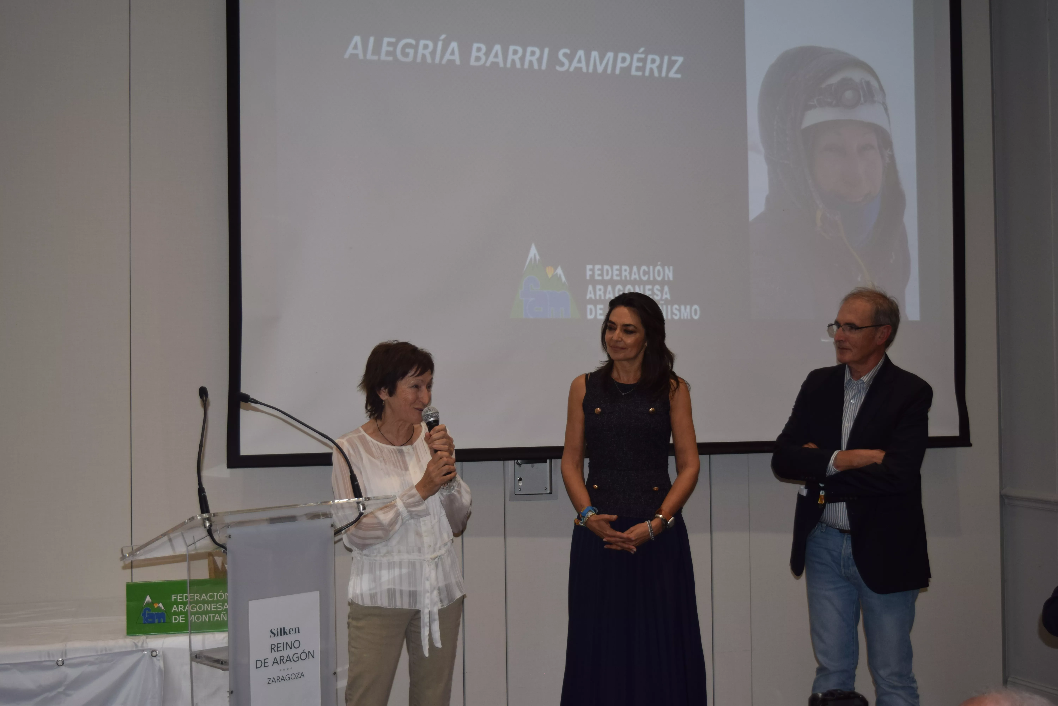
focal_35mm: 51
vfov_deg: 26.5
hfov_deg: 38.9
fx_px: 1499
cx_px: 529
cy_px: 353
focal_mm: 34
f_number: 4.5
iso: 400
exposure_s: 1/160
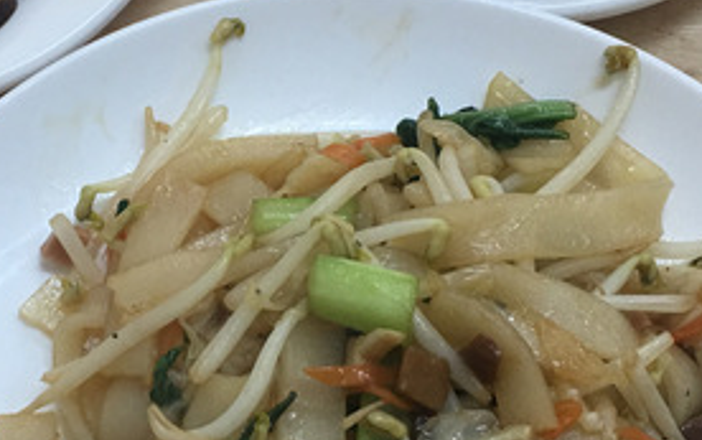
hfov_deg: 23.1
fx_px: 1704
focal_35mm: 89
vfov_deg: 14.7
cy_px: 280
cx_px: 209
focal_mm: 4.15
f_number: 2.2
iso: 32
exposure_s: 1/30
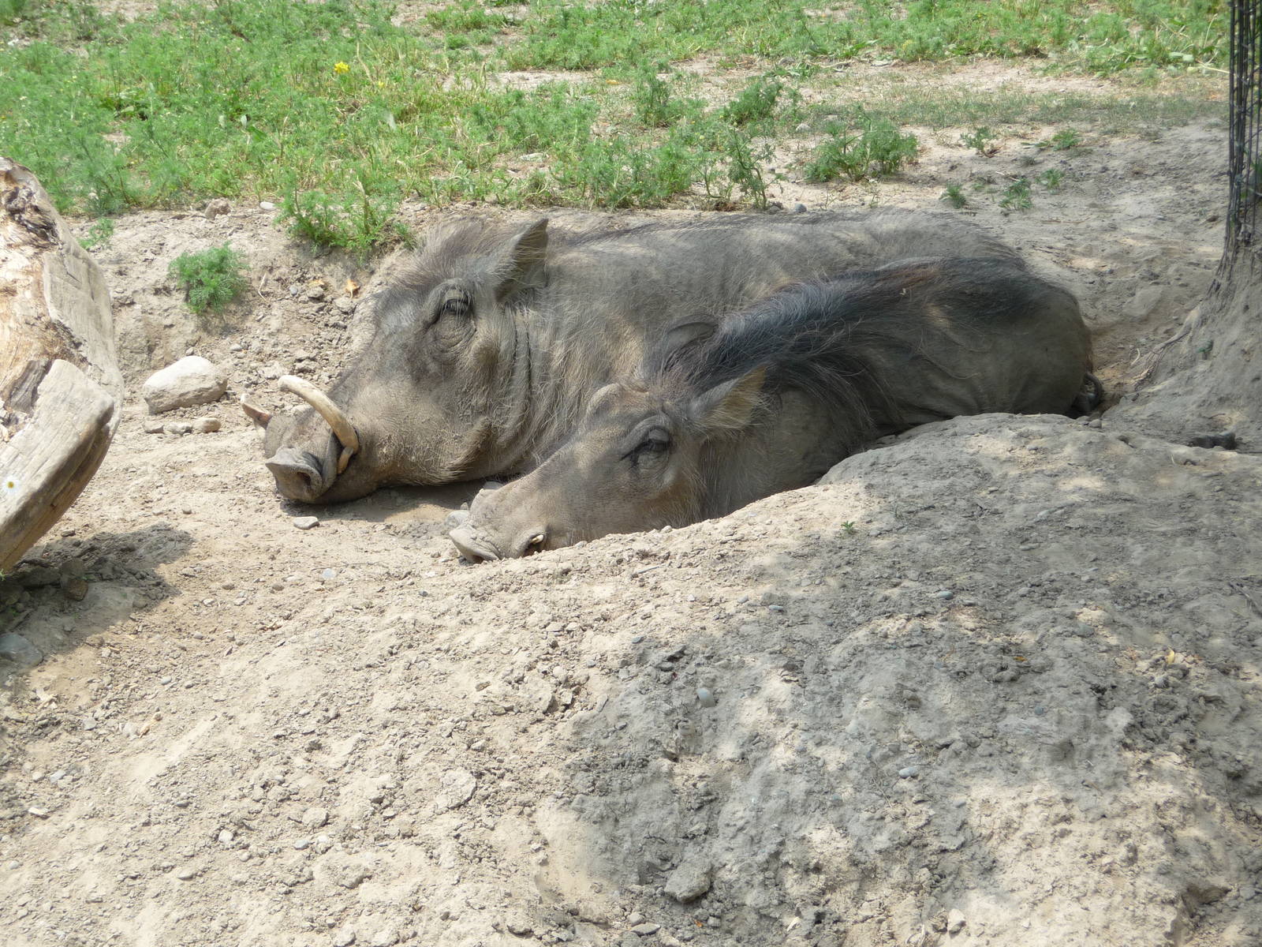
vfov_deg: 8.7
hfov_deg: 11.6
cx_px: 631
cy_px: 474
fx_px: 6198
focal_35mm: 170
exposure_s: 1/250
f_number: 4.8
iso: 100
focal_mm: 29.1
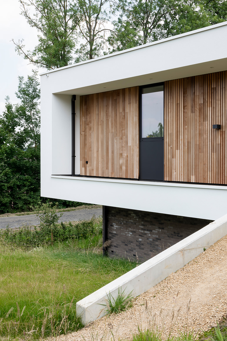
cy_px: 171
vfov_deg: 42.7
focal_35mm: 46
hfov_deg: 29.2
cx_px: 116
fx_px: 435
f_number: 22
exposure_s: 1/8
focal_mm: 45
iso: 100
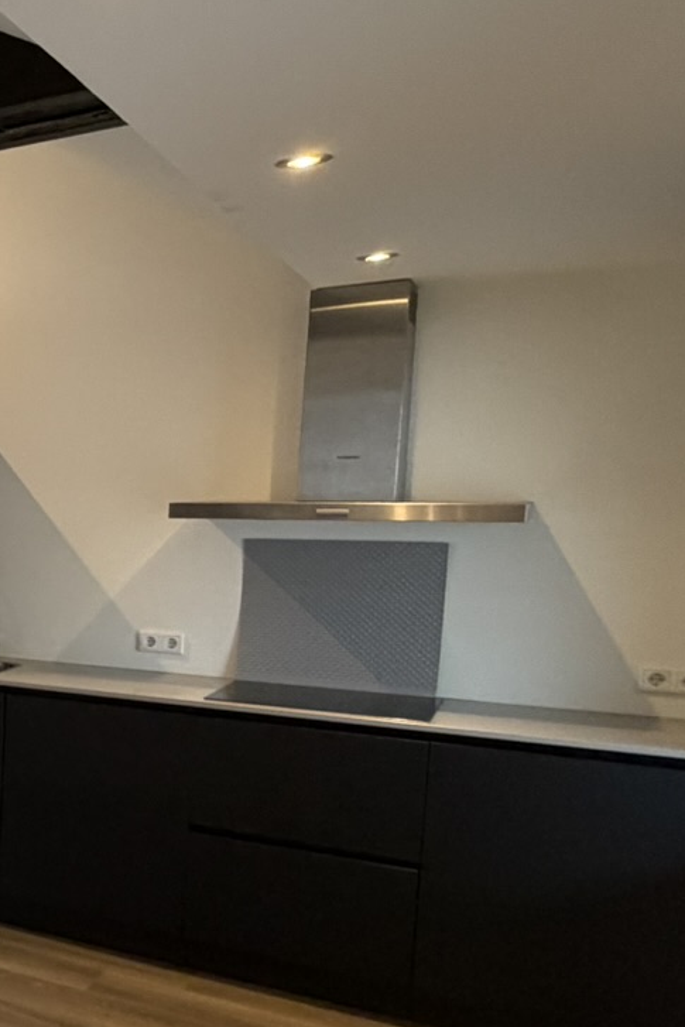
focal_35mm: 41
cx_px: -520
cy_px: 603
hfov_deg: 21.9
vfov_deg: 47.2
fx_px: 1170
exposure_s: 1/50
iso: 200
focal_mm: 2.22
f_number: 2.2
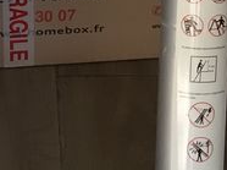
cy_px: -46
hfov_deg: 11.8
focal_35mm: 167
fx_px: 1094
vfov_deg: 8.7
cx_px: 44
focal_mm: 3.3
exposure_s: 1/33
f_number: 2.4
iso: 40
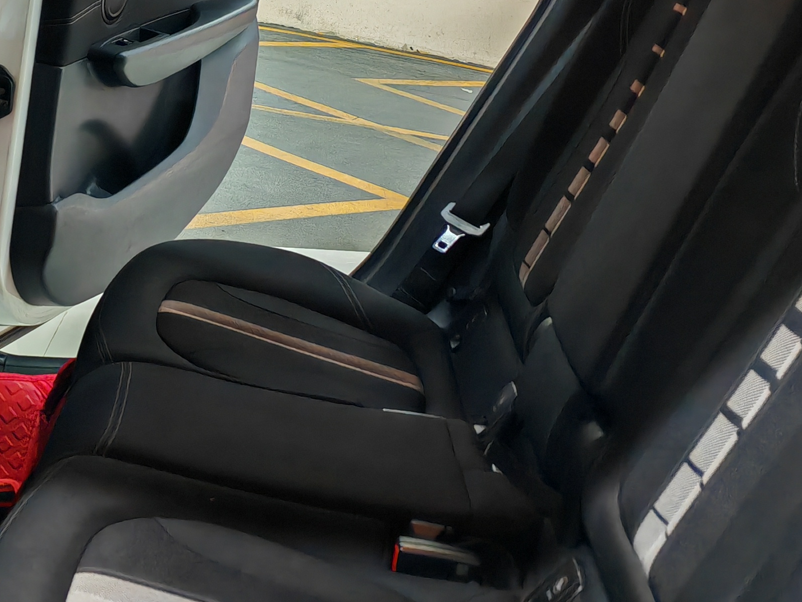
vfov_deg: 21.0
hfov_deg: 27.4
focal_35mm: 69
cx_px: 130
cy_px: 108
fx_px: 1599
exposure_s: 1/33
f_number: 1.9
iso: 200
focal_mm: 5.52
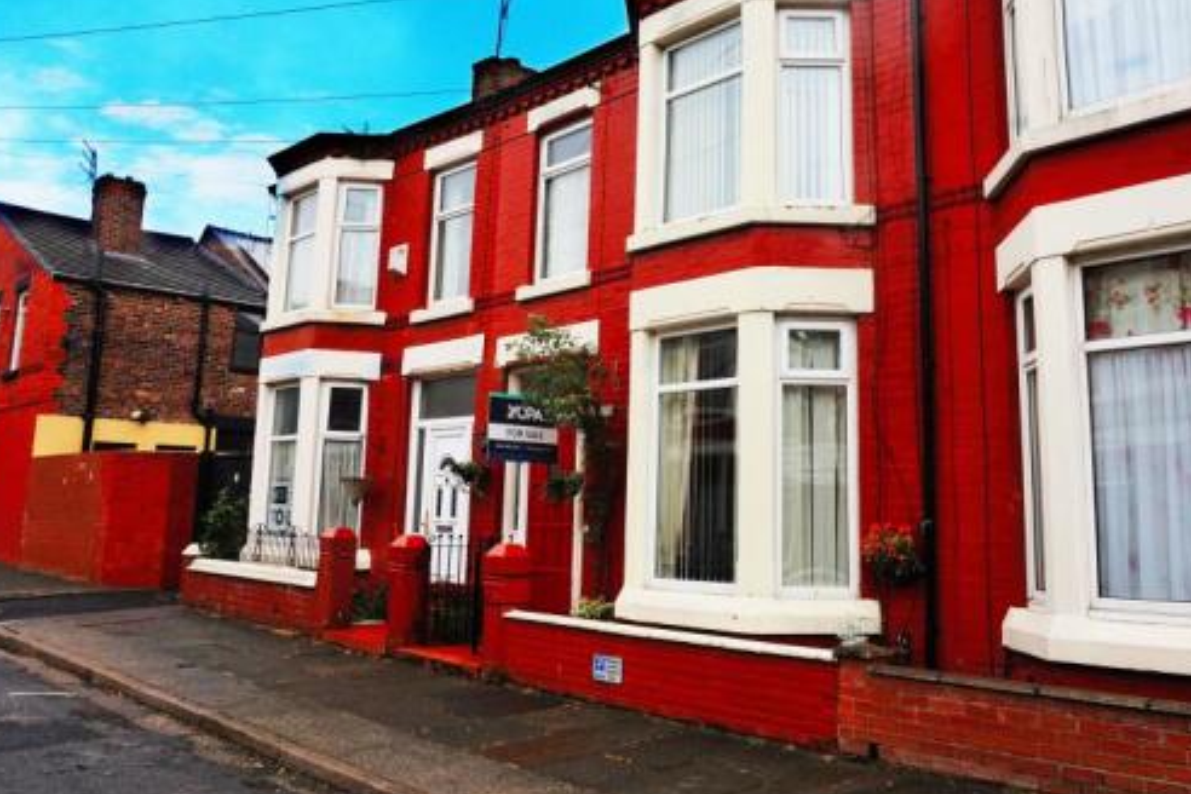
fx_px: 1059
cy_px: 316
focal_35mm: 32
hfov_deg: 58.5
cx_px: 683
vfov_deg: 40.9
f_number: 10
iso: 100
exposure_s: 1/100
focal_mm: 16
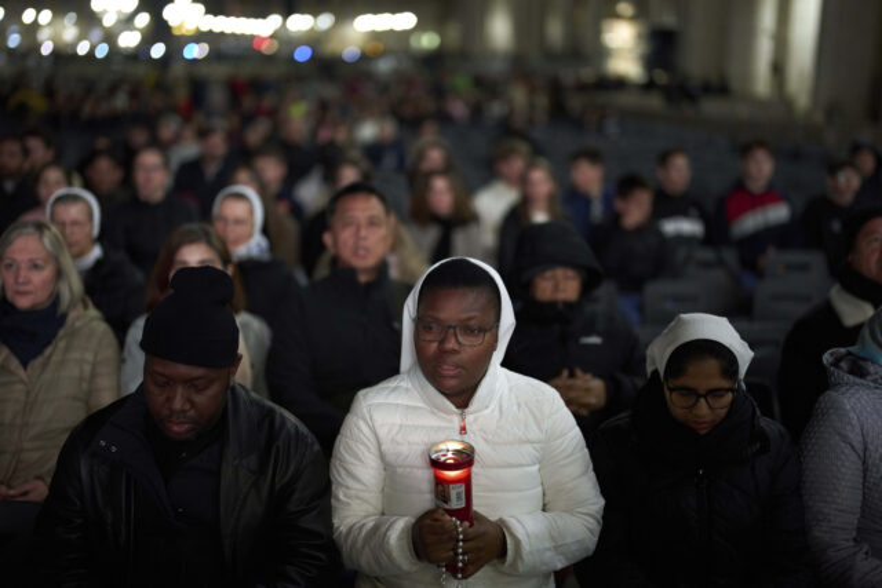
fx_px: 1225
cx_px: 441
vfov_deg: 27.0
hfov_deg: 39.6
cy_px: 294
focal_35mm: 50
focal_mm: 50
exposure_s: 1/250
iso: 1600
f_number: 1.2
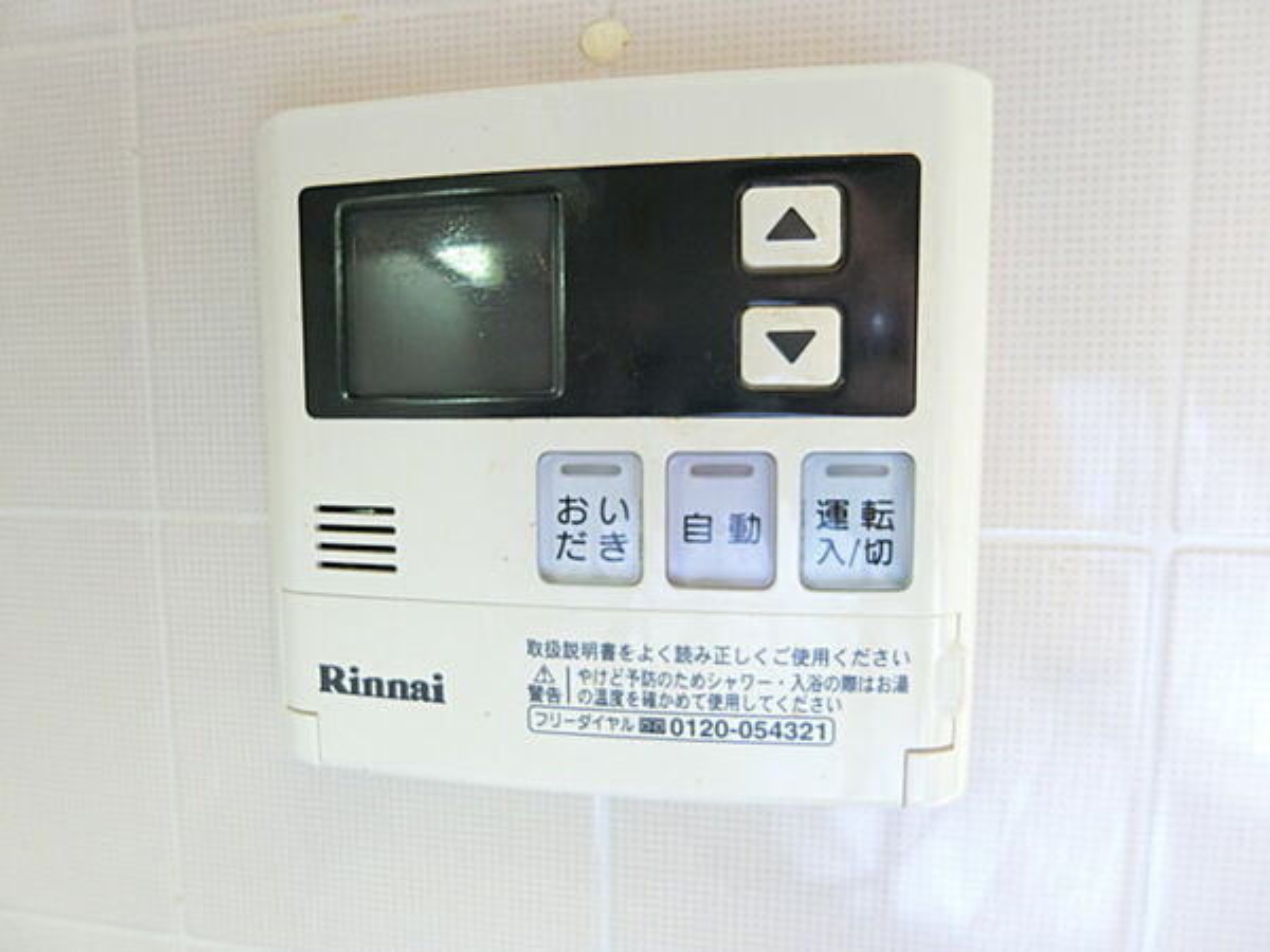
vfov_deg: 68.7
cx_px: 635
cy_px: 476
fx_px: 697
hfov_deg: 84.7
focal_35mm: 19
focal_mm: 4.06
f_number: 2.7
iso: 400
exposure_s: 1/30
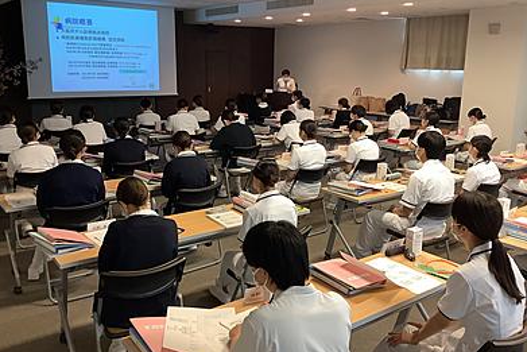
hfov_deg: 57.2
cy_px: 158
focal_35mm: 33
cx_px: 259
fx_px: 483
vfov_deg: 40.0
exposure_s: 1/60
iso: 250
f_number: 2.4
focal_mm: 3.3
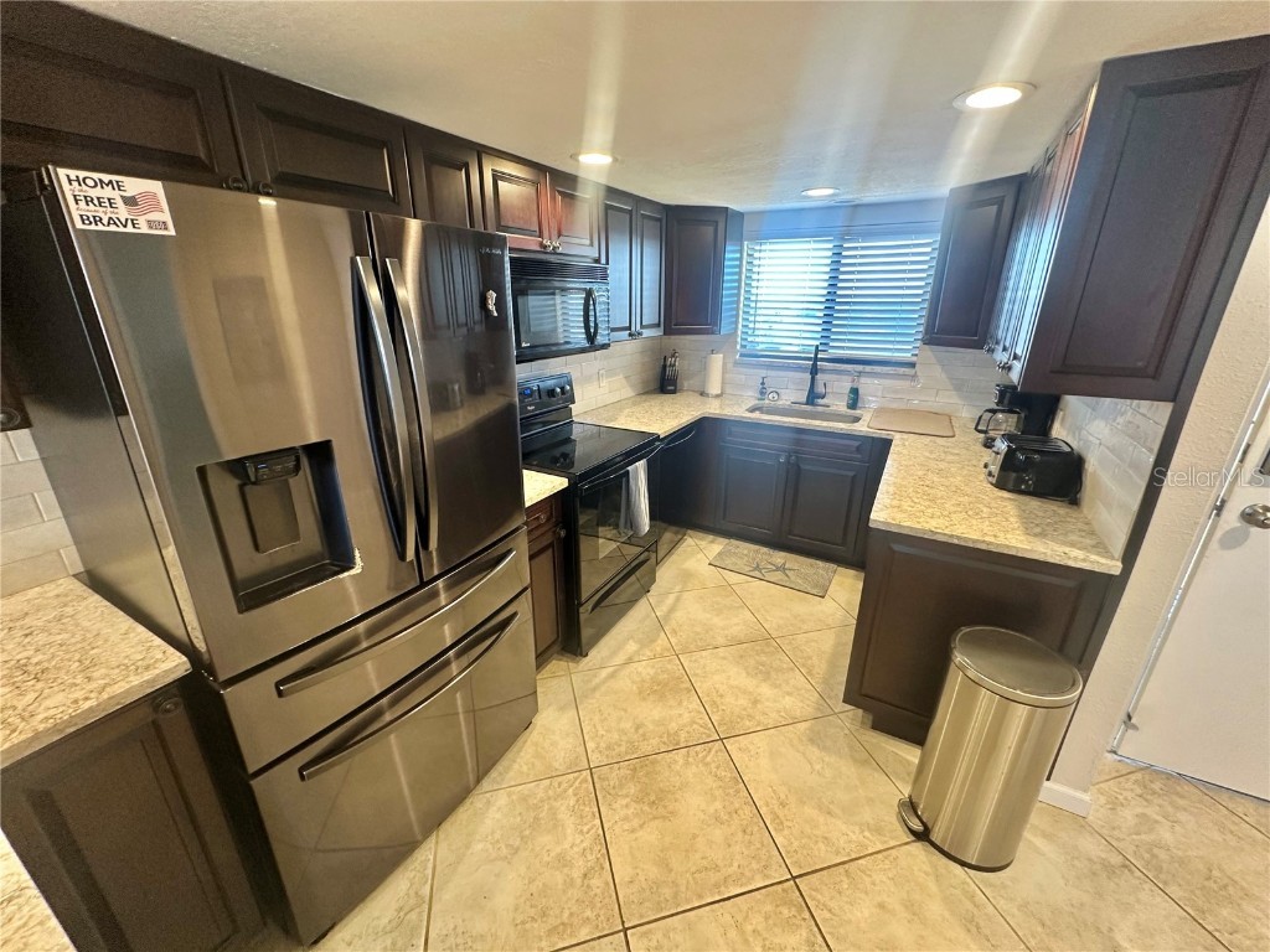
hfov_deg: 102.1
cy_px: 476
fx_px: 514
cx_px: 635
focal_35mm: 14
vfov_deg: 85.7
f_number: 2.2
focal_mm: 2.22
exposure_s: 1/60
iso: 200
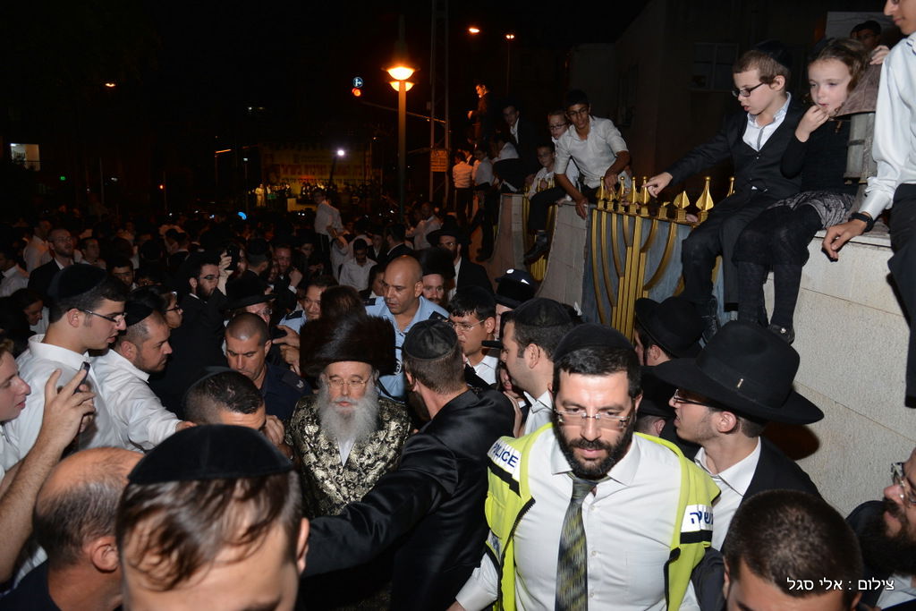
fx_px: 611
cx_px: 458
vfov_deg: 53.1
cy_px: 306
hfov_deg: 73.7
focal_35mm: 24
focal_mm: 24
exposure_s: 1/160
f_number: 5.6
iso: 800
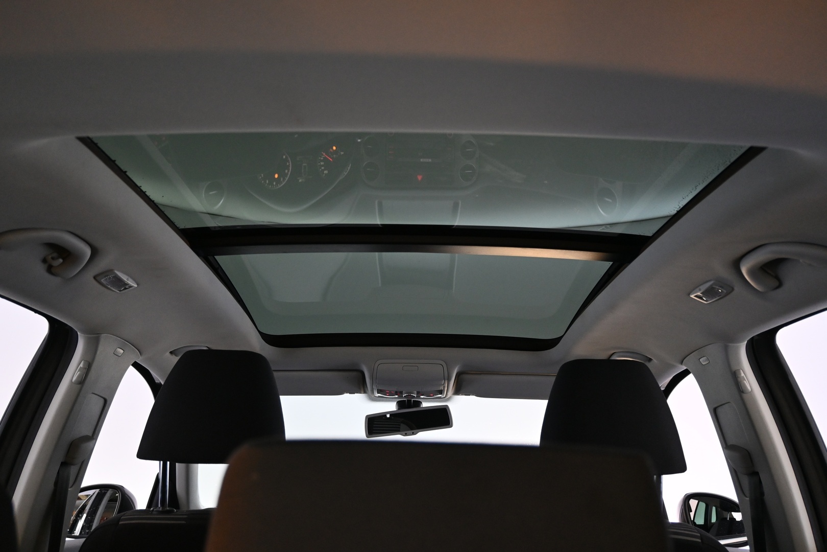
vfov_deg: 41.7
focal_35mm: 32
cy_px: 276
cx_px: 414
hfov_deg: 59.5
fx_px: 724
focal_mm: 21
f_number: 4
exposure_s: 1/30
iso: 1400
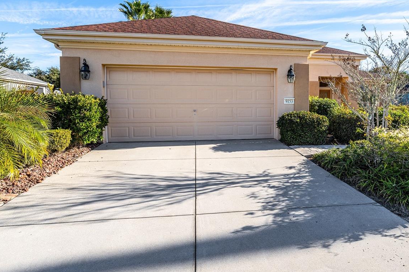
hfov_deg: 80.6
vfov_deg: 58.3
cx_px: 238
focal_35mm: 21
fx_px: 238
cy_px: 94
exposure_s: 1/640
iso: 320
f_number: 8
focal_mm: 15
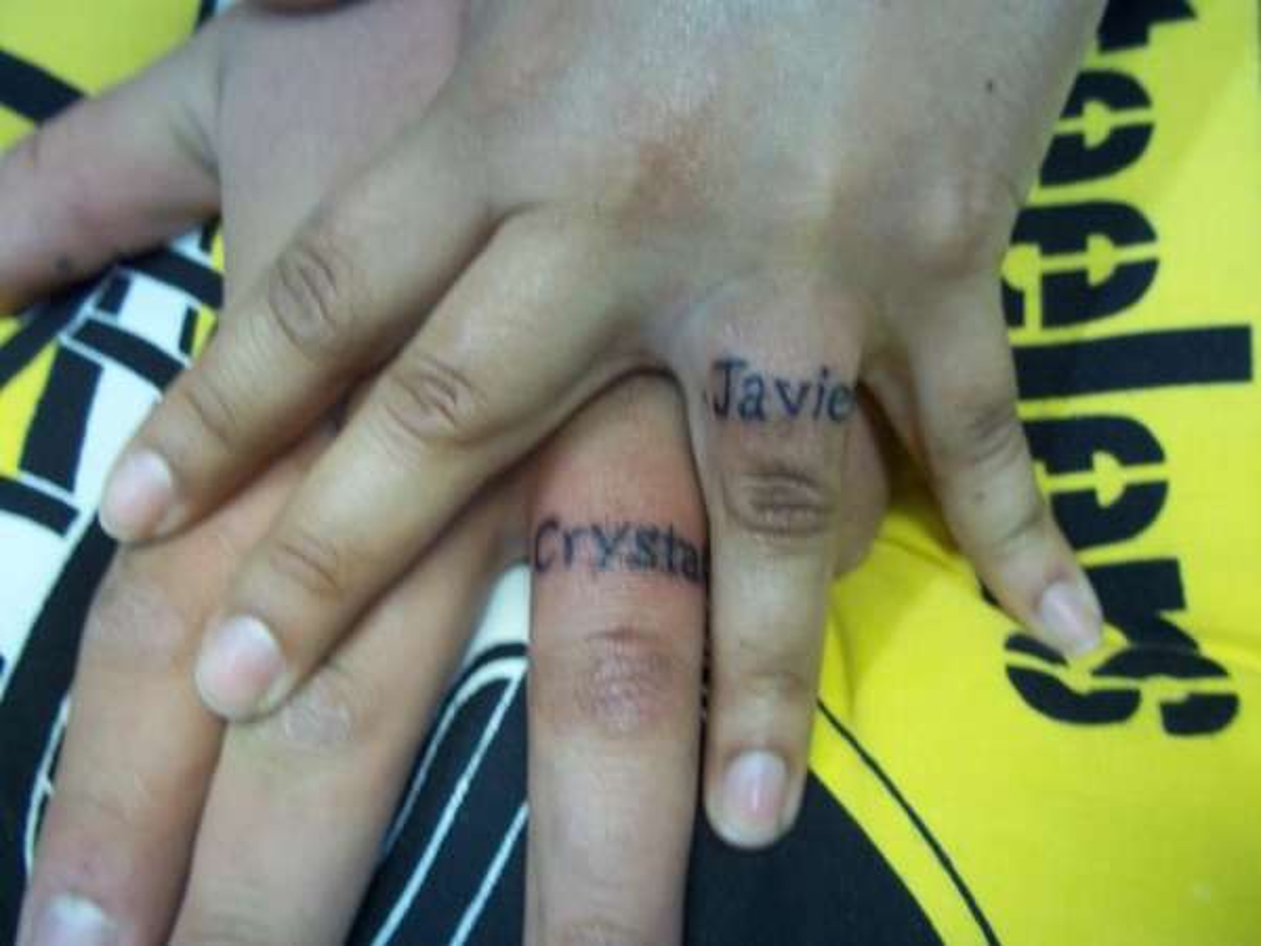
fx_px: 1311
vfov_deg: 39.7
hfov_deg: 51.4
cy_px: 473
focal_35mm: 36
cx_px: 630
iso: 160
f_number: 3.1
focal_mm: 6.5
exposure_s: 1/10
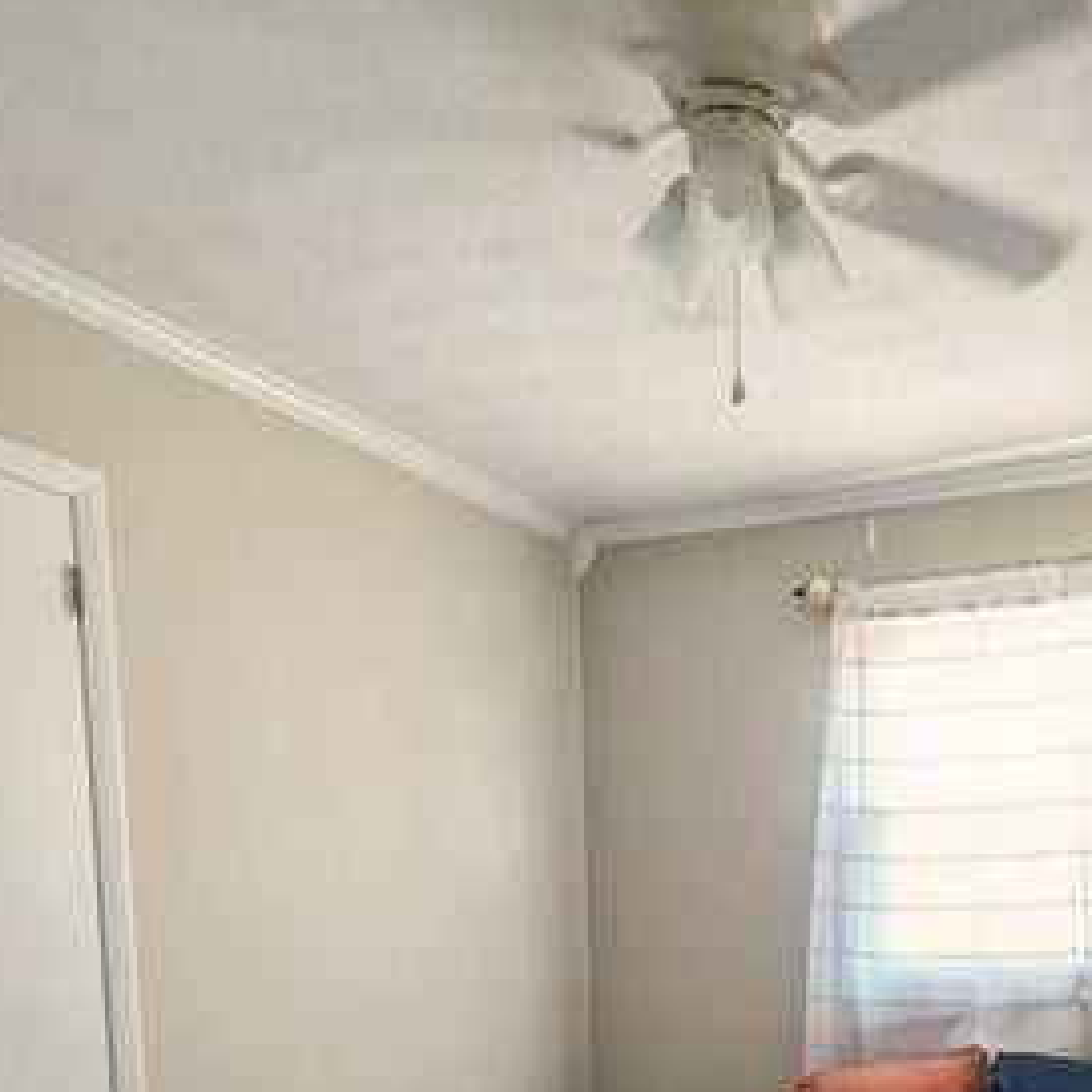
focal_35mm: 39
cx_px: 917
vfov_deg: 37.9
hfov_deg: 40.5
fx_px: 1392
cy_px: 1108
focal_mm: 1.85
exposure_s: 1/31
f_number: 2.2
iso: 100
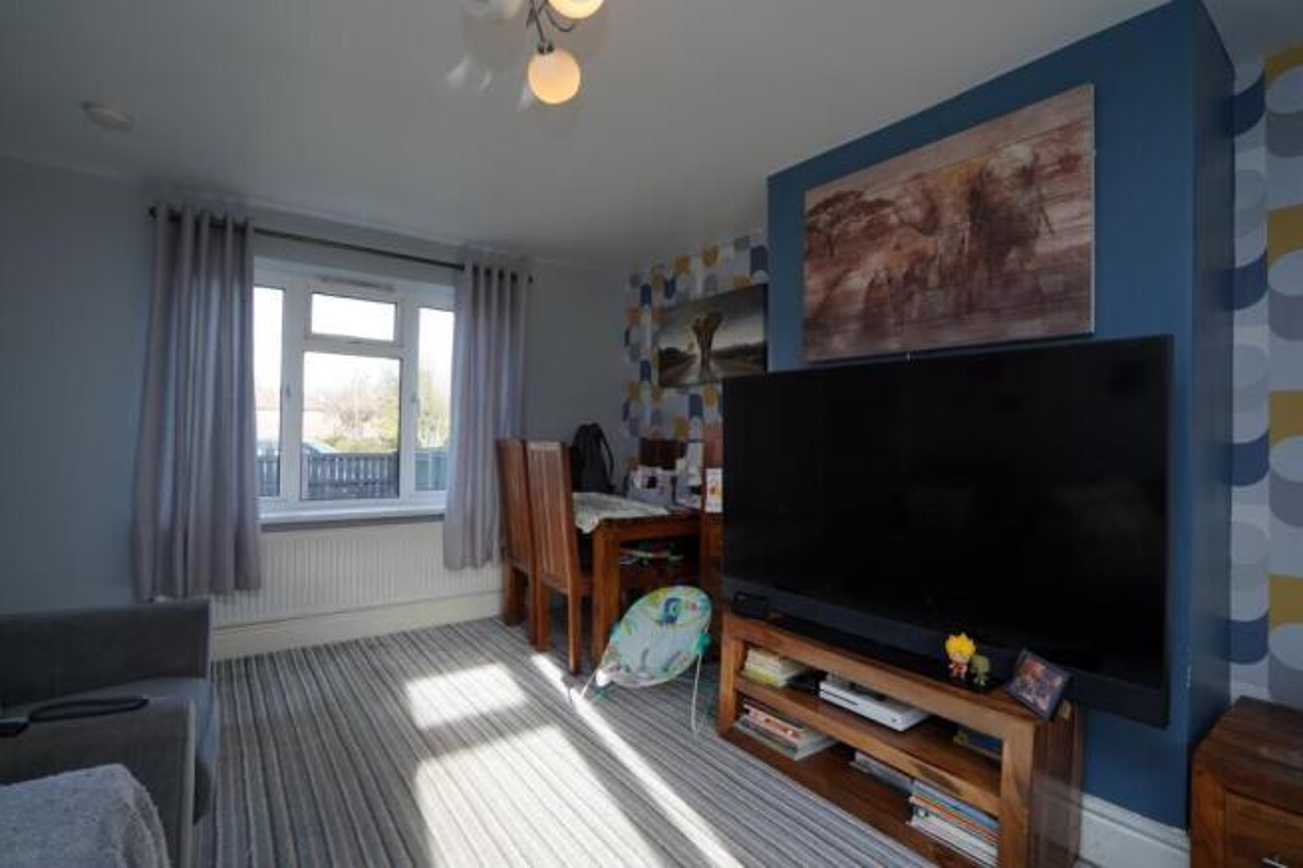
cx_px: 652
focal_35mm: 16
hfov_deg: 96.8
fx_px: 579
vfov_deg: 73.7
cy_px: 434
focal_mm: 16
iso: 400
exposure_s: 1/125
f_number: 8
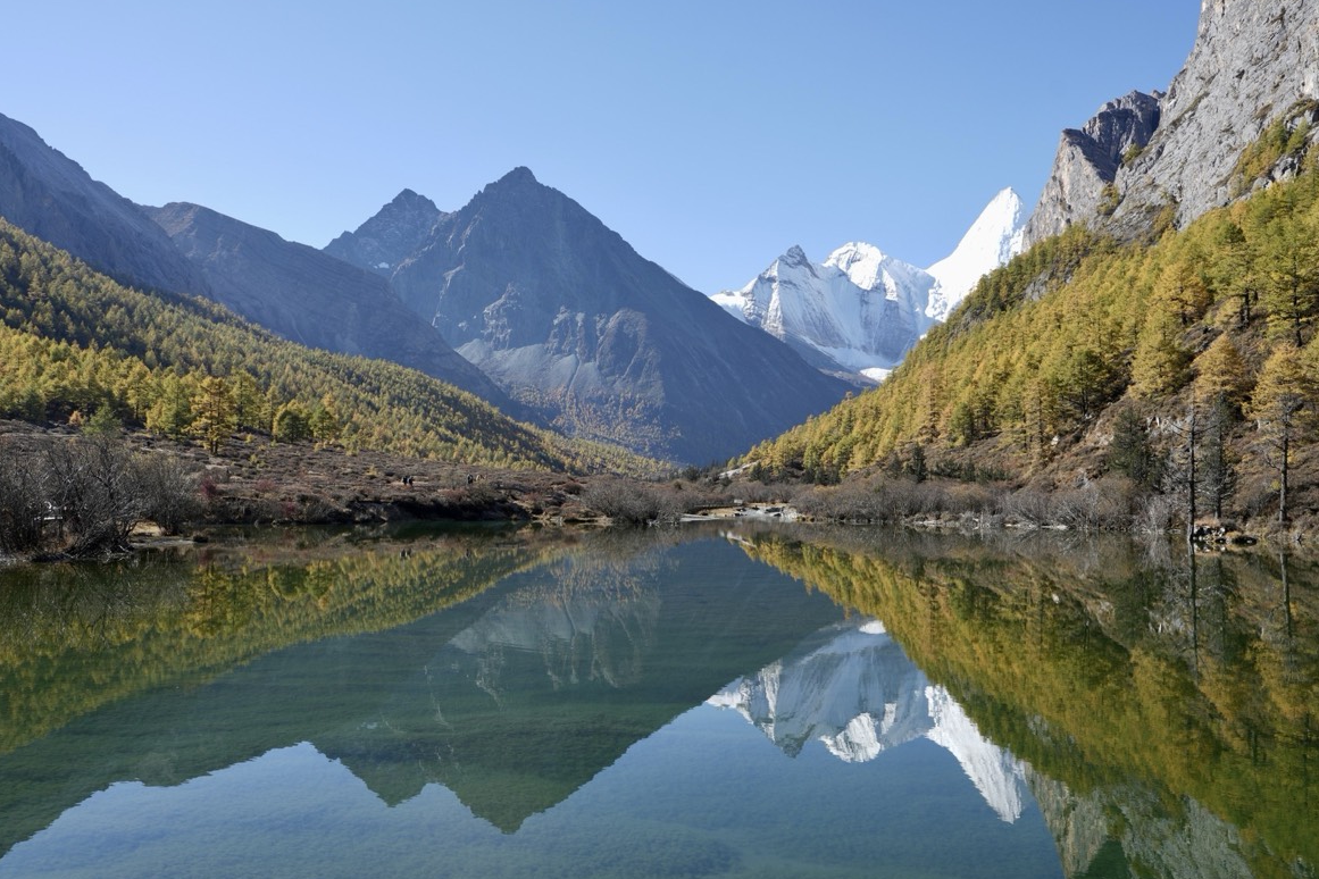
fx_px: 1136
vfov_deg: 42.3
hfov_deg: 60.3
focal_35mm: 31
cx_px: 661
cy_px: 438
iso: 80
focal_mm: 30
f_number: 6.3
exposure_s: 1/200
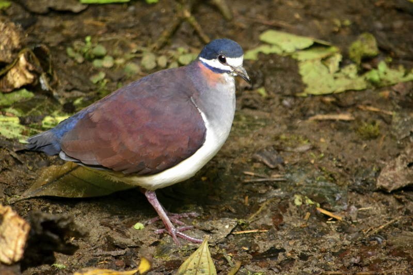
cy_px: 138
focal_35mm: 450
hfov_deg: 4.6
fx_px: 5161
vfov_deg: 3.1
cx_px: 206
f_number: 5.6
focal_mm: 300
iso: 3200
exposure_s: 1/40
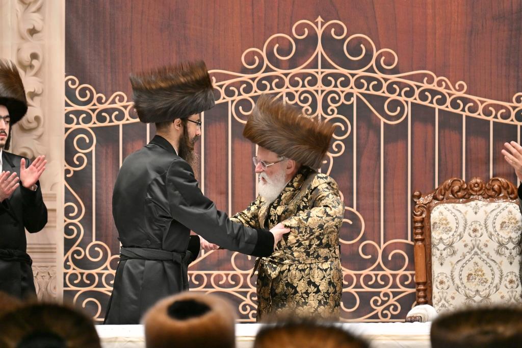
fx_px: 4348
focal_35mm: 300
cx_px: 261
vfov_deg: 4.6
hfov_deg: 6.9
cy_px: 174
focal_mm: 200
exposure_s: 1/400
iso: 400
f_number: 2.8
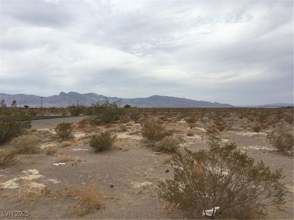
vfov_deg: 48.2
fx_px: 246
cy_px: 110
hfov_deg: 61.7
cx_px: 147
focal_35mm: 29
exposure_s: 1/2198
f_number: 2.2
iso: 25
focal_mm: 4.15
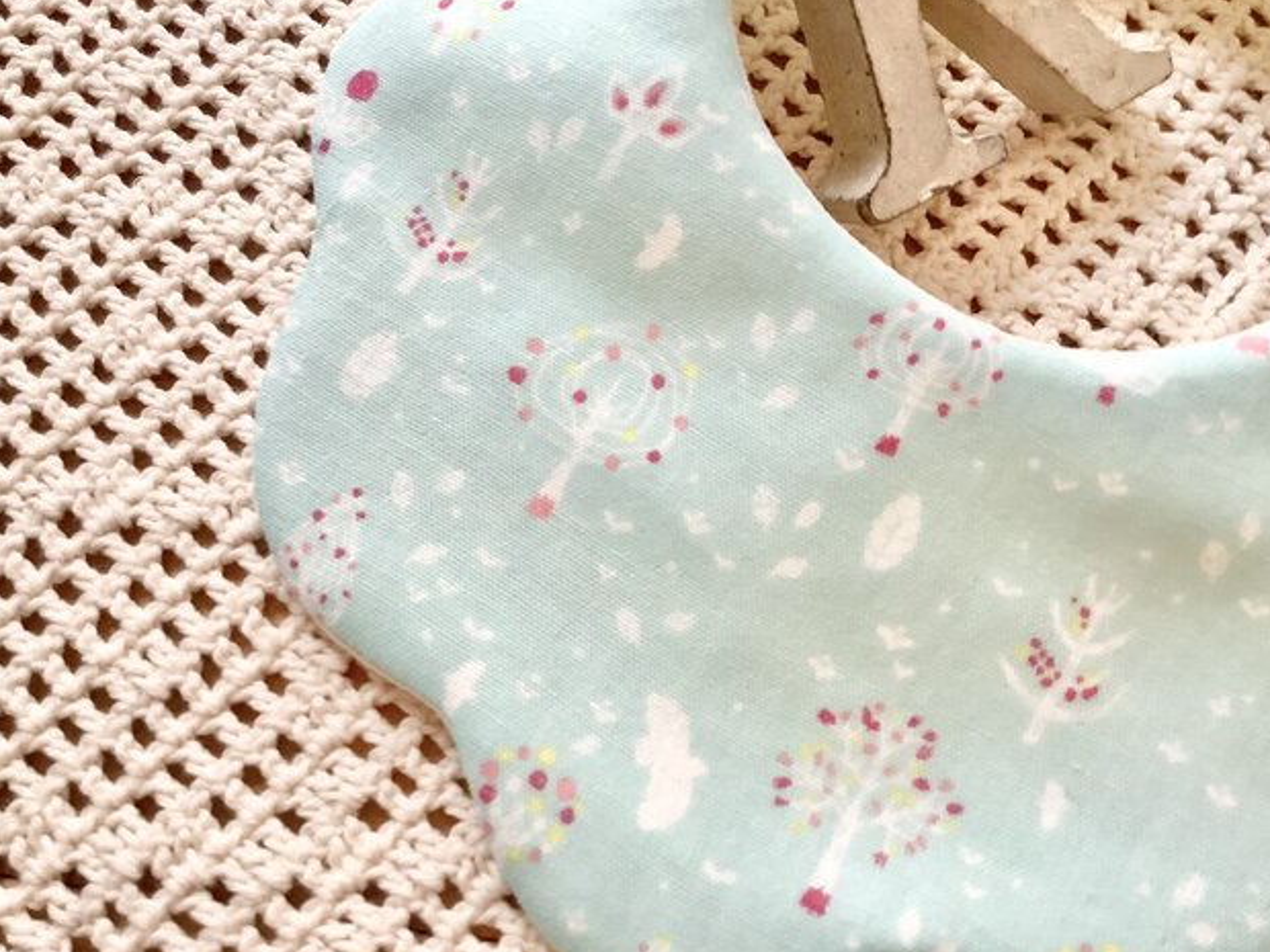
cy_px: 481
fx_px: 1174
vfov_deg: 44.2
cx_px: 621
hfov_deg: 56.8
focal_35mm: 32
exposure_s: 1/50
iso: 200
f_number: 2.4
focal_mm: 3.3
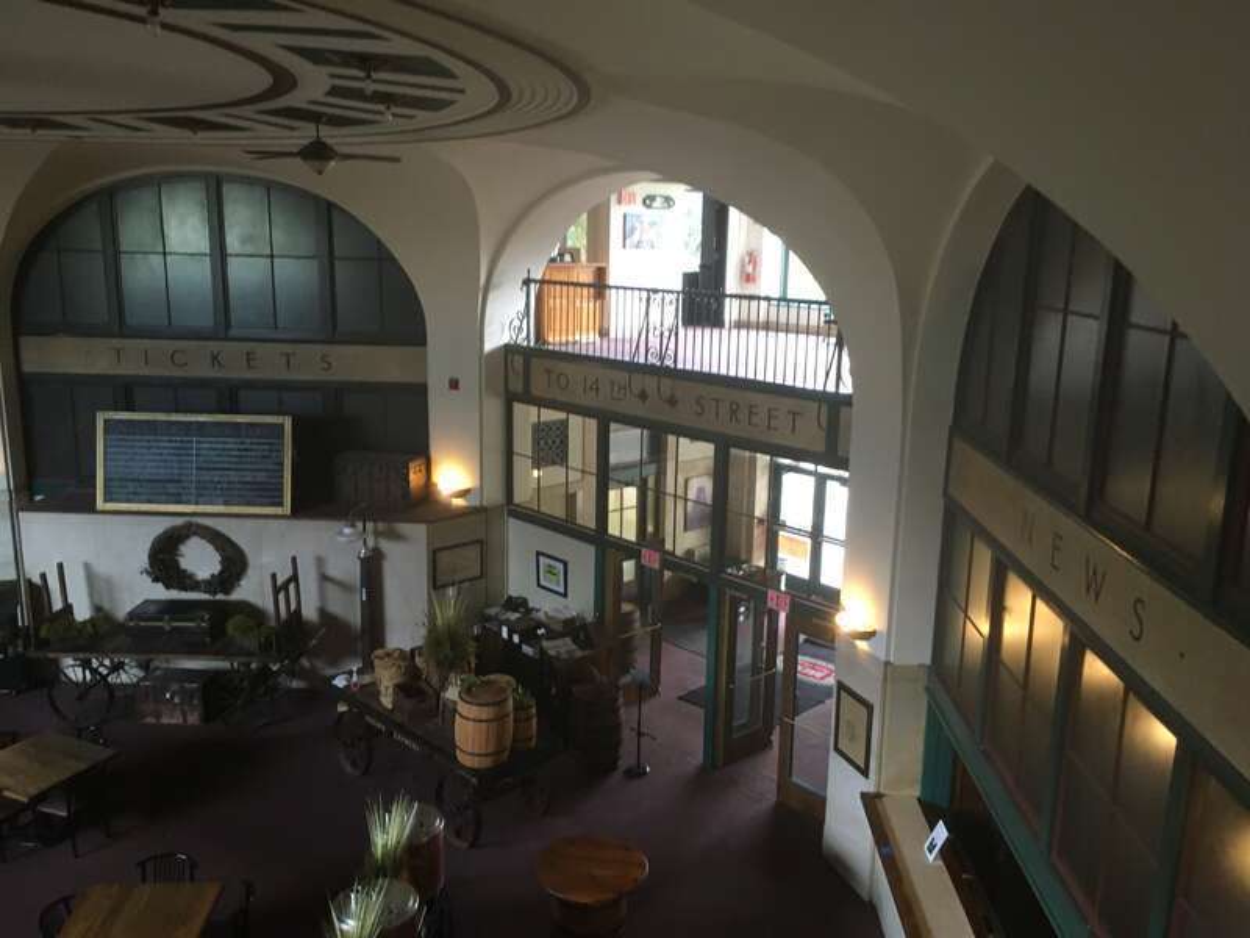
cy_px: 469
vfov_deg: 48.2
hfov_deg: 61.7
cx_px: 625
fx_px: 1047
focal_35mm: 29
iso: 160
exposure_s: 1/30
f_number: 2.2
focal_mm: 4.15
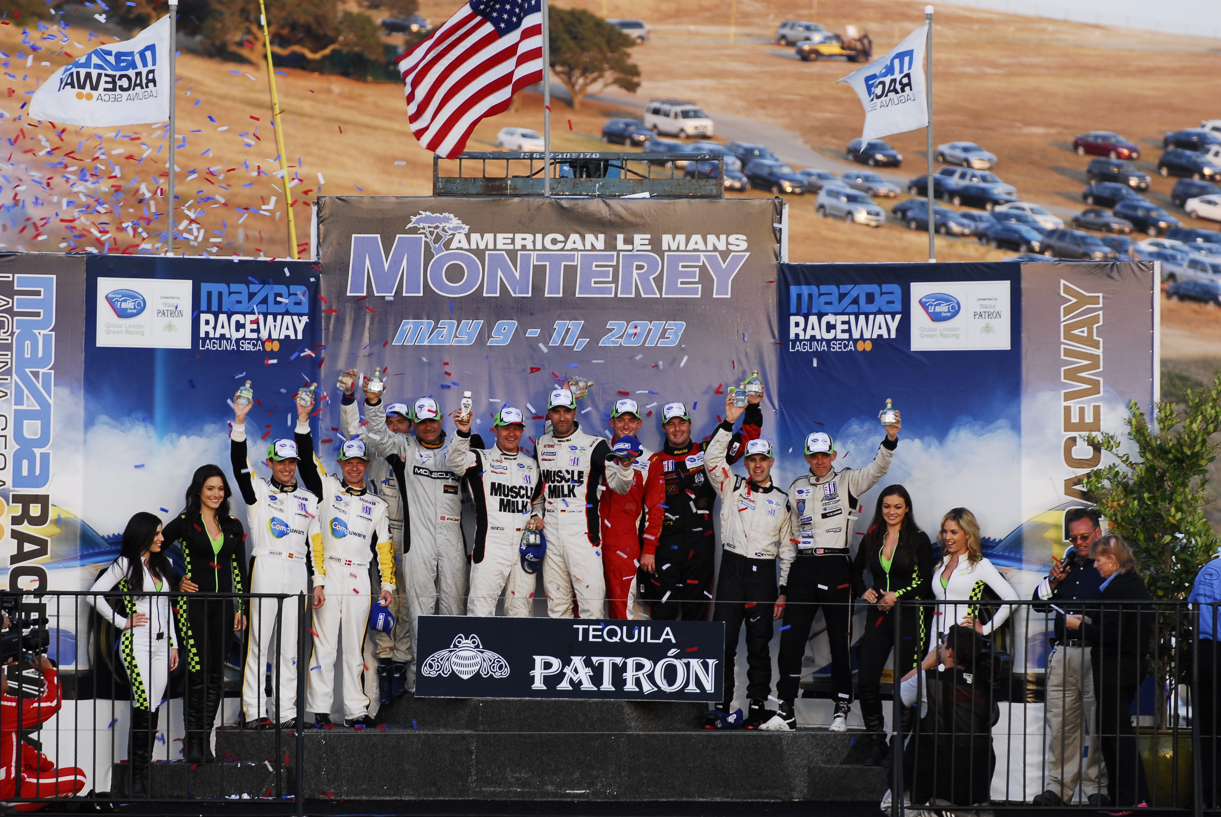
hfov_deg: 6.9
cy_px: 408
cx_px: 610
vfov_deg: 4.6
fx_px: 10187
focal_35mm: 300
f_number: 5
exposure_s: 1/90
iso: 400
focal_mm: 200
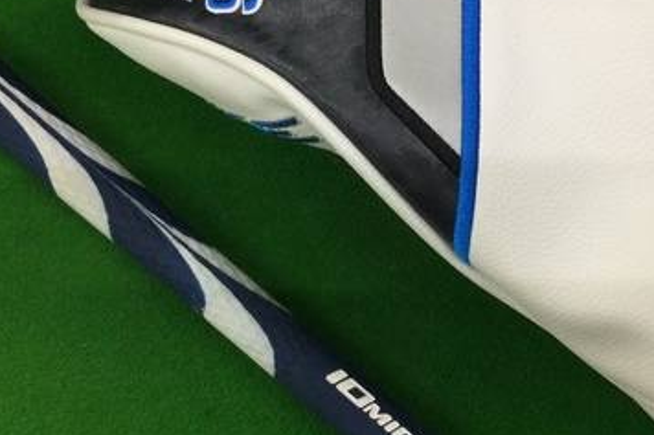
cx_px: 336
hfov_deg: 34.5
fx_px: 1053
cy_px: 207
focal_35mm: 58
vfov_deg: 23.4
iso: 32
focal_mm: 3.3
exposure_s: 1/30
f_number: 2.4
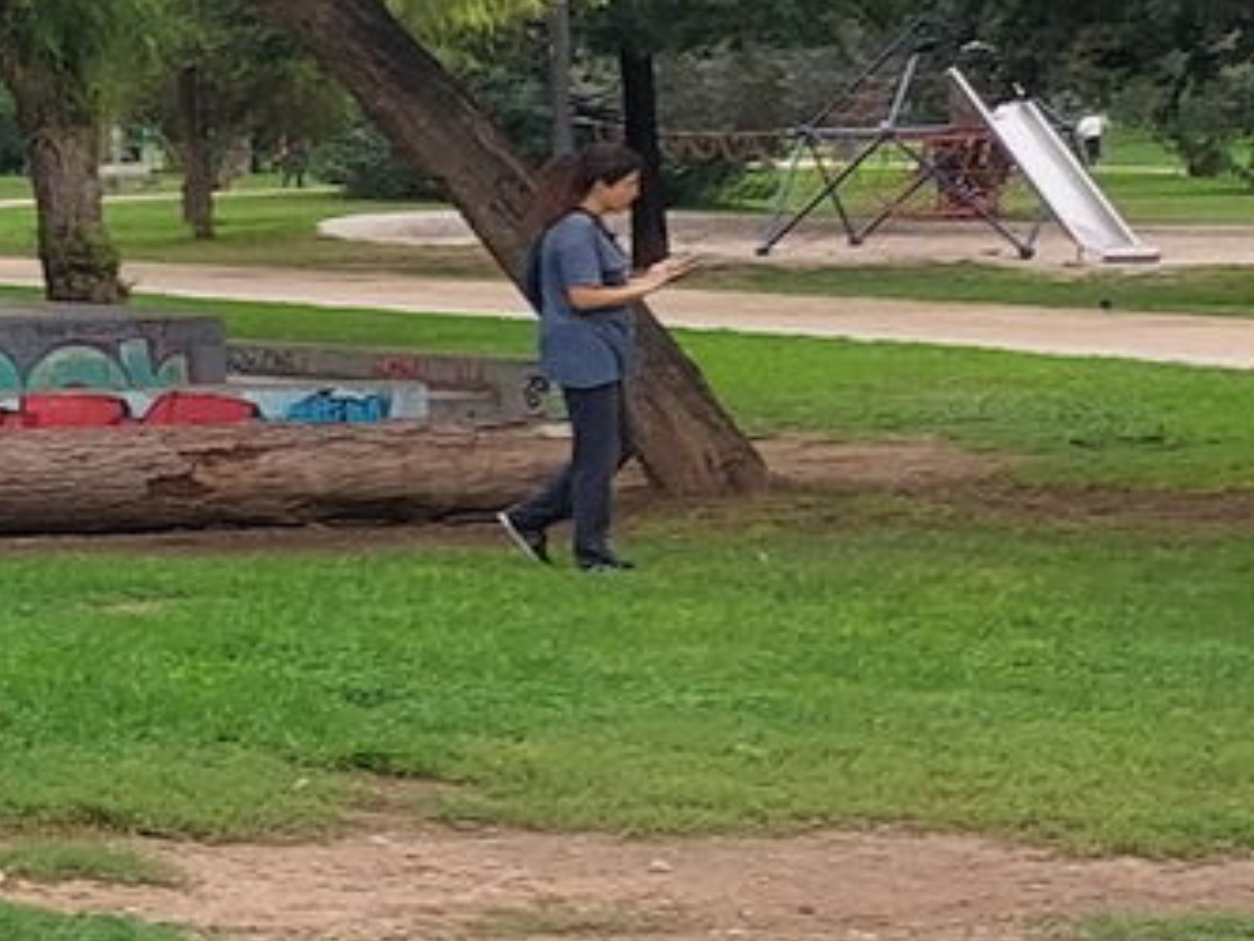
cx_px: -1672
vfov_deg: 12.3
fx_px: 4349
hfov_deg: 12.9
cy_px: 109
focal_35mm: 120
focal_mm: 5.23
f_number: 1.8
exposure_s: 1/268
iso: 40
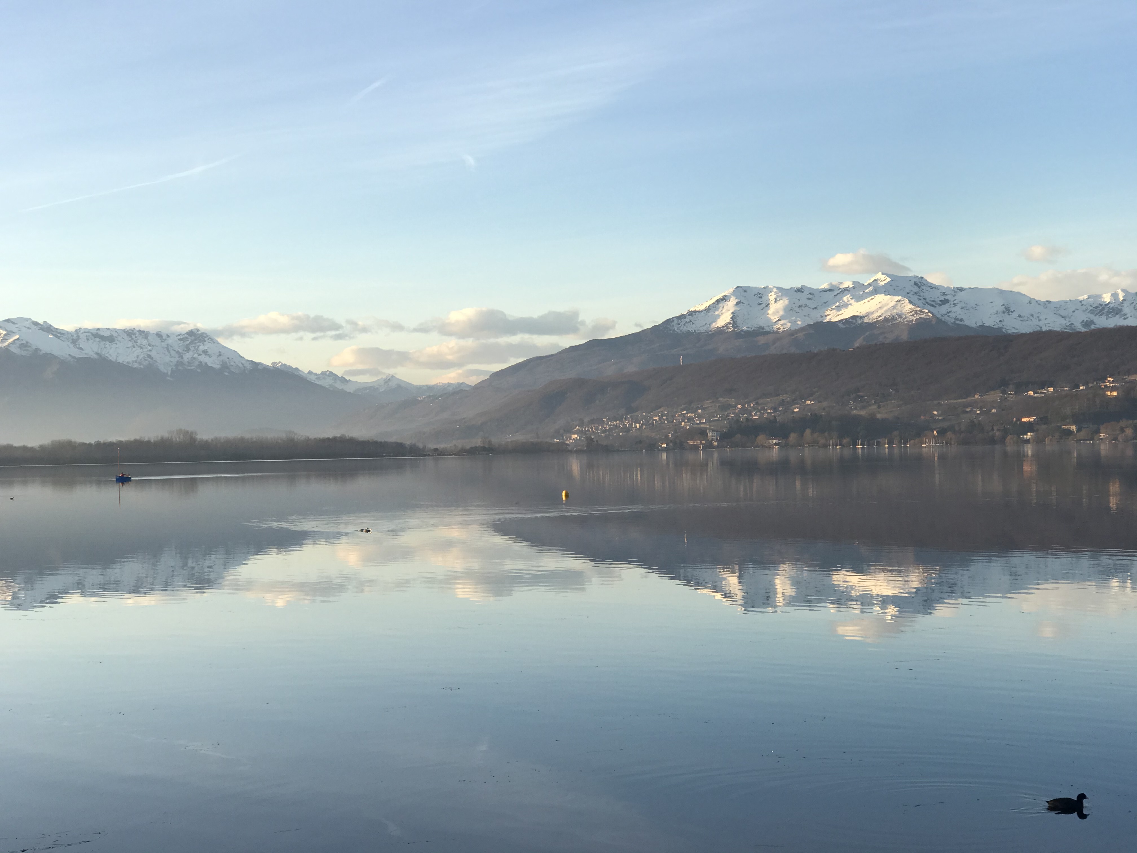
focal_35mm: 57
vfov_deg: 25.7
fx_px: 1872
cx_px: 568
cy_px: 426
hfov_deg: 33.8
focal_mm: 6.6
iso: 20
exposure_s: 1/253
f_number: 2.8
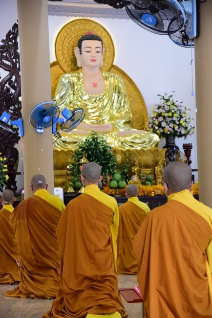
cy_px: 159
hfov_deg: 15.9
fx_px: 759
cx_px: 106
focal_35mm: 86
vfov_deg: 23.6
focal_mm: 86
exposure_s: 1/125
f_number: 5.6
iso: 4000
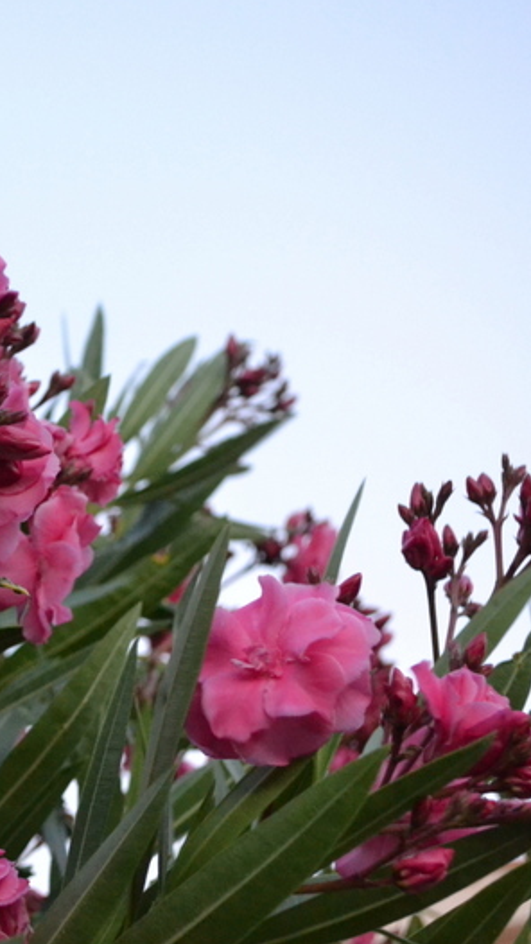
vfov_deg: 24.7
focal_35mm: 86
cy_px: 470
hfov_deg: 13.9
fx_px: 2152
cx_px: 0
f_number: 5
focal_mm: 36
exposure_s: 1/40
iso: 3200
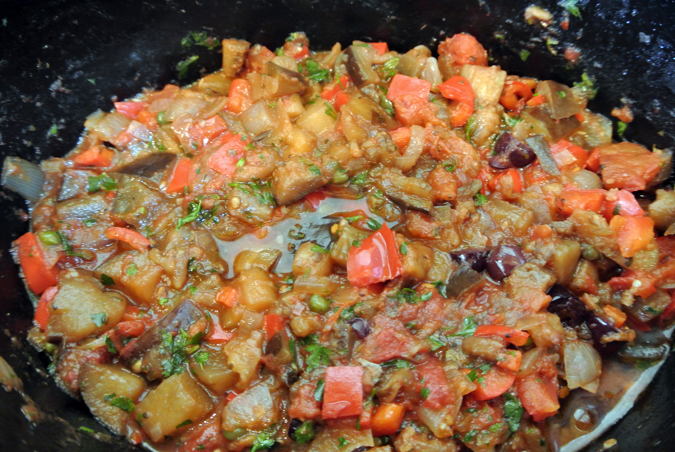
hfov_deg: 67.3
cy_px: 226
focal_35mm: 27
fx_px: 507
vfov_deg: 48.0
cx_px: 338
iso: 800
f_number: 3.5
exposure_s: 1/8
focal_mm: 10
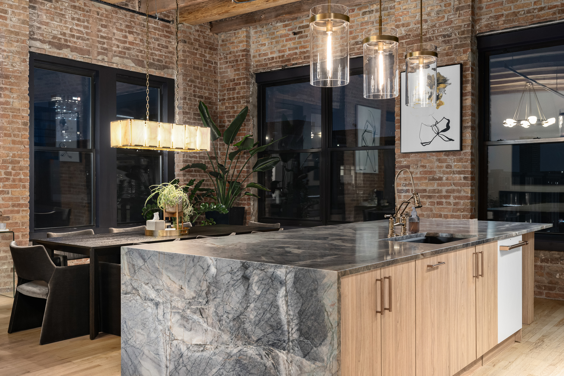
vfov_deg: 37.9
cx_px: 282
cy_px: 188
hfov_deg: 54.4
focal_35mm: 35
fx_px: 548
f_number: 7.1
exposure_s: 1.3
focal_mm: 35
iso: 800
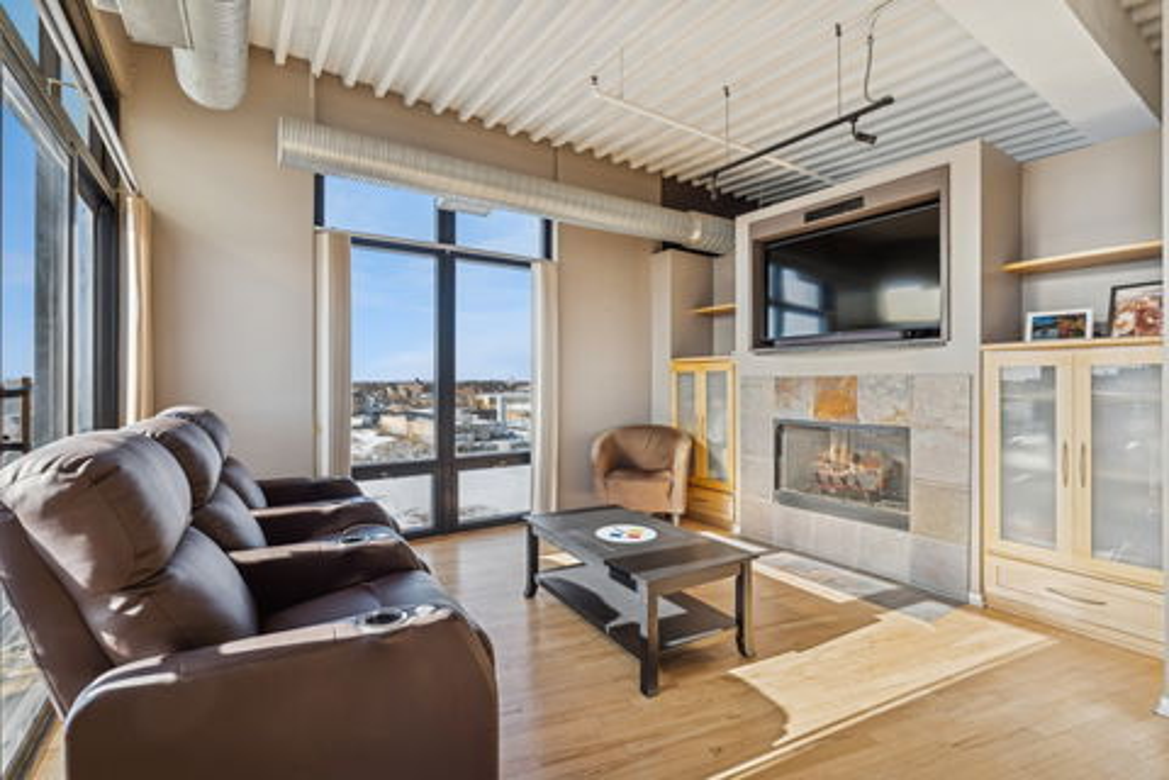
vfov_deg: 73.7
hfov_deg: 96.7
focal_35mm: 16
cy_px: 390
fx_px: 520
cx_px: 584
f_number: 8
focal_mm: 16
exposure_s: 1/160
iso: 320
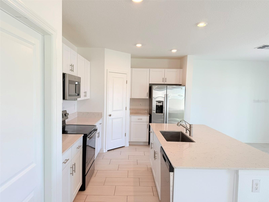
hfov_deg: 71.6
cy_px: 101
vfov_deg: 56.8
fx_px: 187
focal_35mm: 24
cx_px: 134
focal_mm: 6.76
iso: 80
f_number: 1.78
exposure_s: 1/178
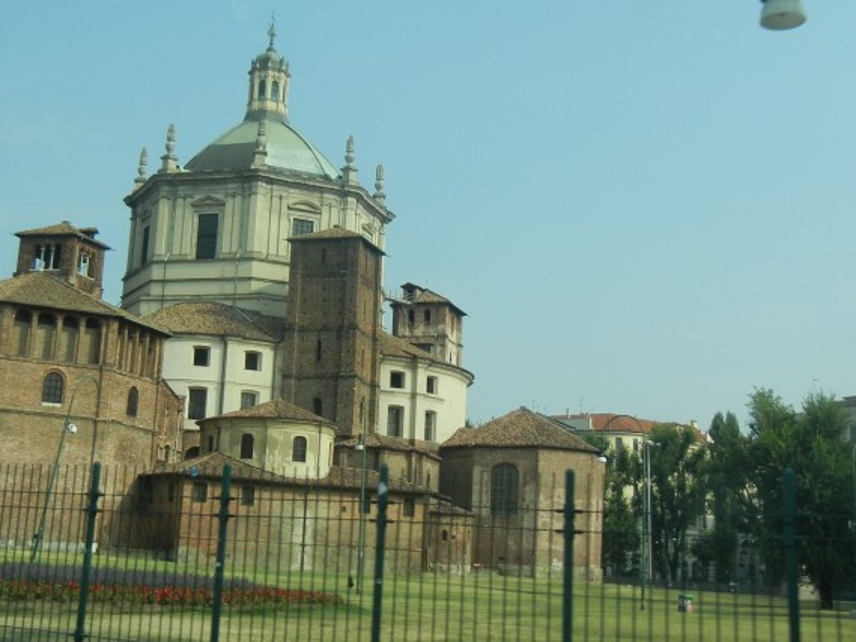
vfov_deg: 26.9
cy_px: 210
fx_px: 1336
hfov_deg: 35.5
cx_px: 366
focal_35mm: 54
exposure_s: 1/282
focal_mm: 5.4
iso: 160
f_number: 7
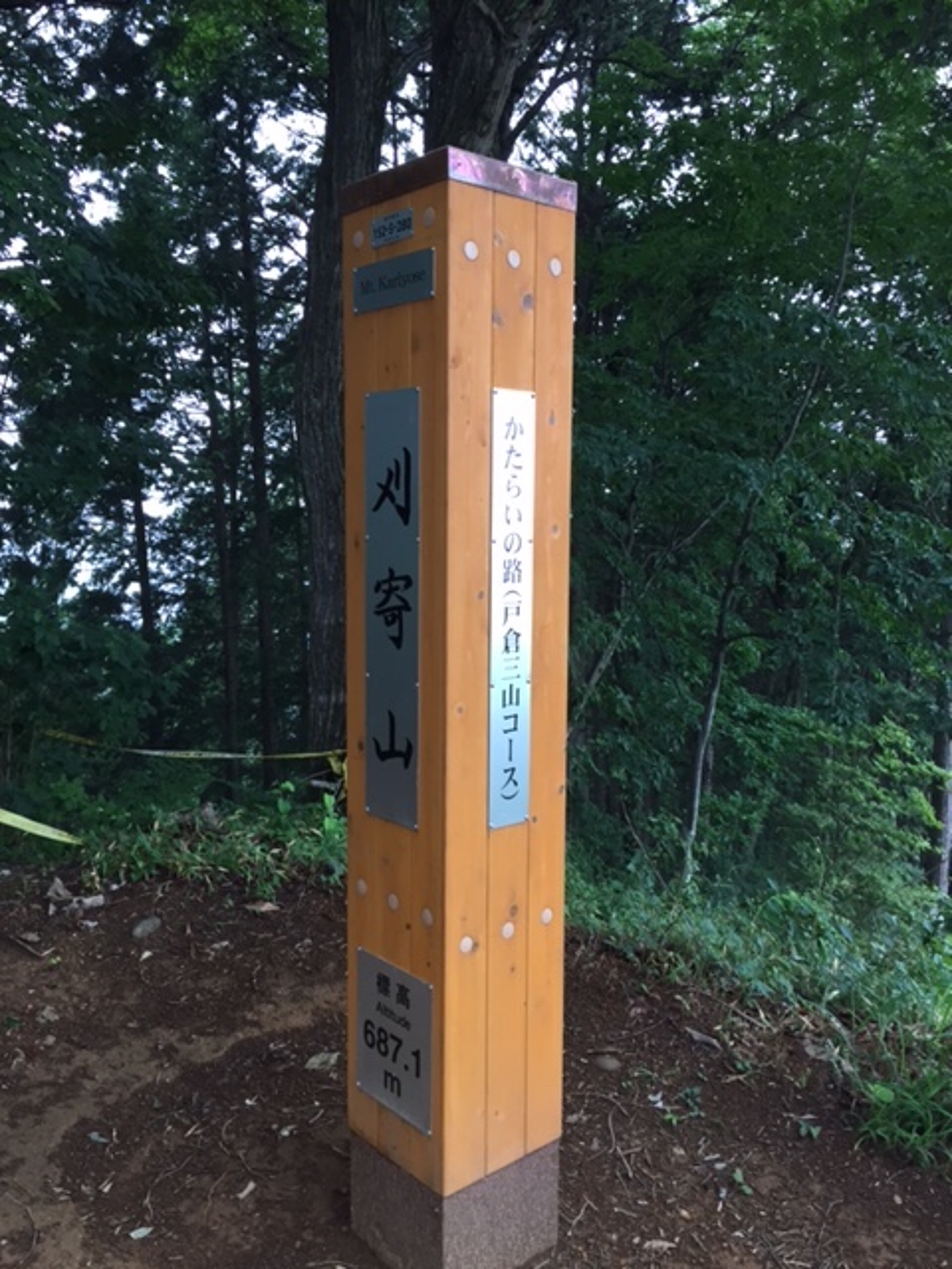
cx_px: 476
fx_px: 1063
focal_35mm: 29
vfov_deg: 61.7
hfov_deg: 48.2
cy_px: 634
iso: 32
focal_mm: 4.15
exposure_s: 1/30
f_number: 2.2
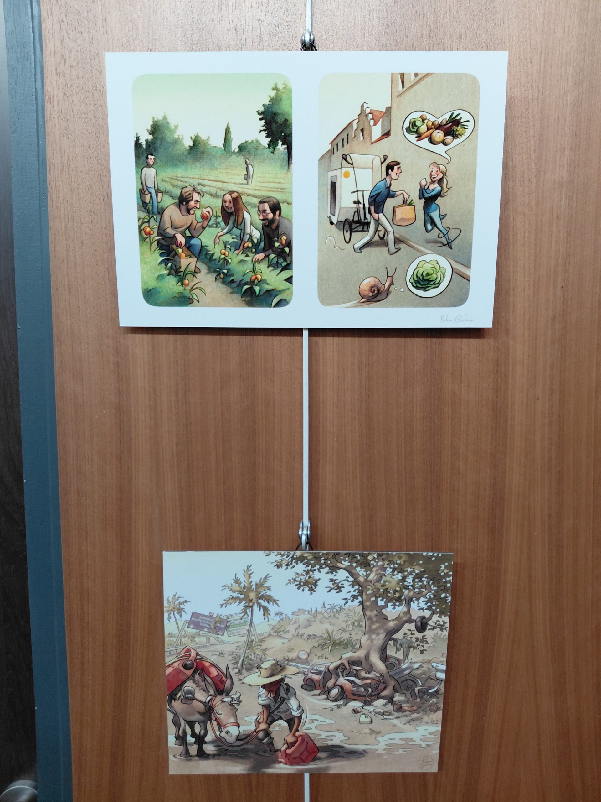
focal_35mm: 25
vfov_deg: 69.4
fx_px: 579
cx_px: 300
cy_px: 401
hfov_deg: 54.9
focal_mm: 4.69
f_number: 1.8
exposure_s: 1/120
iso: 160
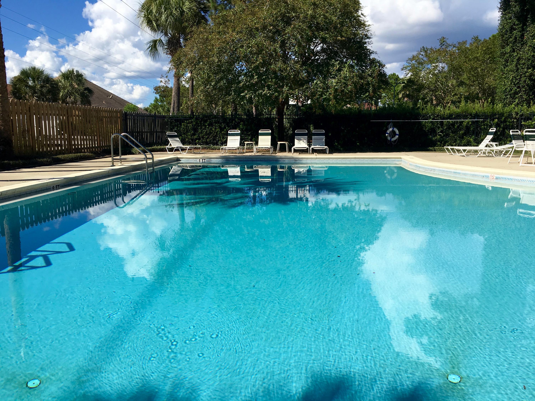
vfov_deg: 48.2
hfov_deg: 61.7
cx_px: 268
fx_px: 448
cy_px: 200
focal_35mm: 29
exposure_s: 1/2024
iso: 25
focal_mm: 4.15
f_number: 2.2
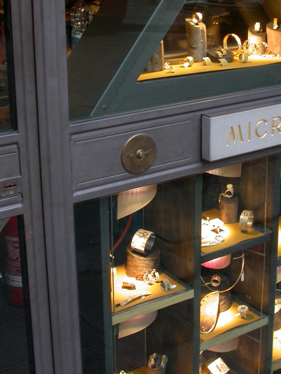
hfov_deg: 22.5
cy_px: 113
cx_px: 180
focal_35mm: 65
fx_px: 703
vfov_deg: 29.5
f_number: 5
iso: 100
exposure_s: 1/15
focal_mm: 9.3
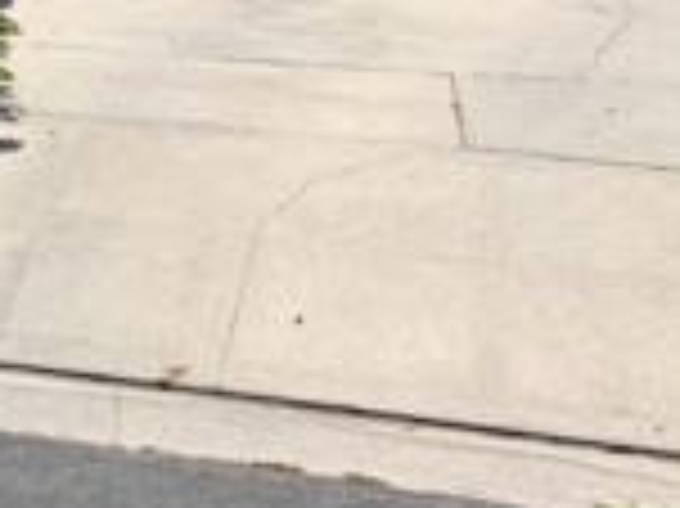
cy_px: -288
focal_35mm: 110
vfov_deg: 12.7
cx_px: -486
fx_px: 2159
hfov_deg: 15.7
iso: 25
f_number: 1.8
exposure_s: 1/2208
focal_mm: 4.25
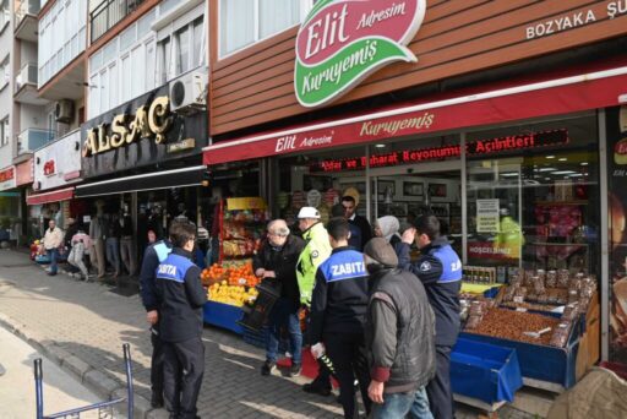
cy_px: 210
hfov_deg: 73.7
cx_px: 314
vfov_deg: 53.2
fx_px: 418
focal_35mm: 24
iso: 100
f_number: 6.3
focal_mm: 16
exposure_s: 1/160
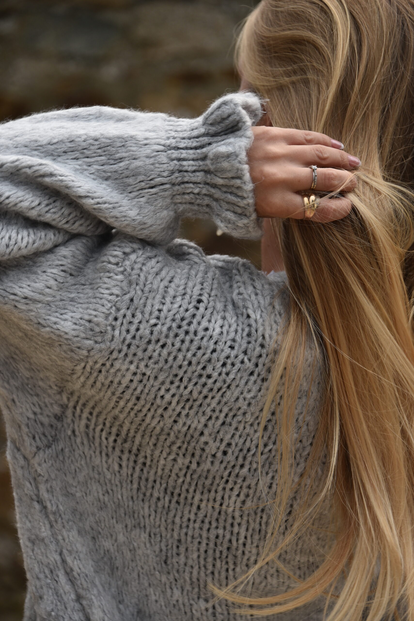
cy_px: 310
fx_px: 2499
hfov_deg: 9.5
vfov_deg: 14.1
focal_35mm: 145
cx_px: 207
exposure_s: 1/1250
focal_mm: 145
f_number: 5.6
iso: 400
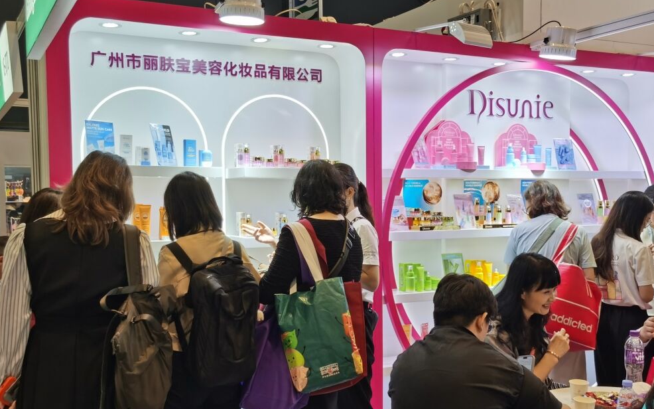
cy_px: 232
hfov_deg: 46.2
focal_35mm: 43
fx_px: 766
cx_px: 327
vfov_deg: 29.8
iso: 50
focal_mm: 5.56
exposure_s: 1/476
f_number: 1.6
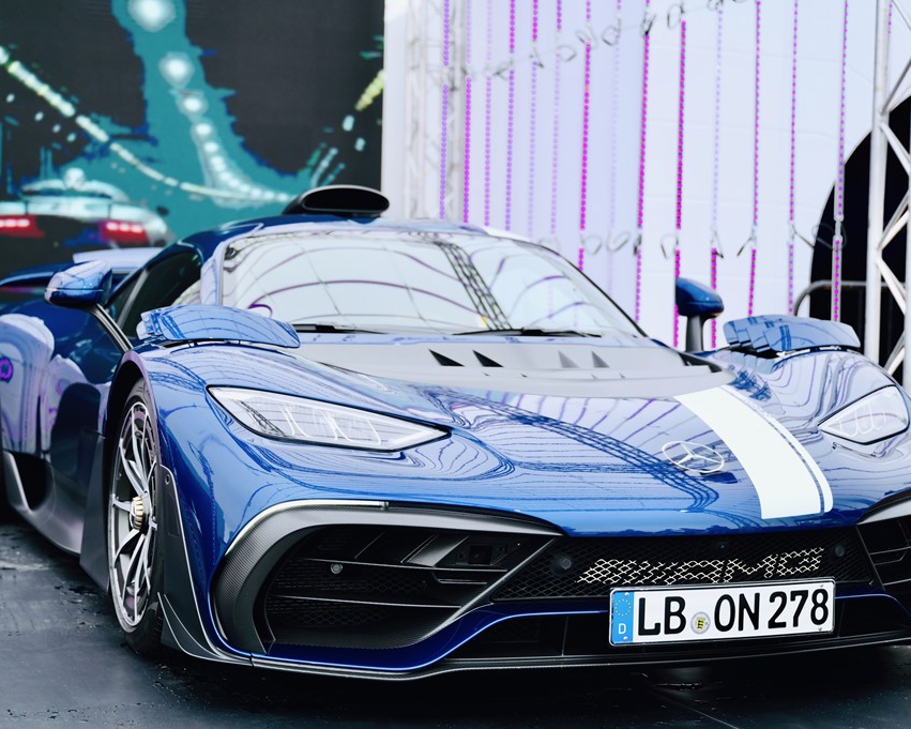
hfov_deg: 31.0
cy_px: 364
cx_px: 455
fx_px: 1645
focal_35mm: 61
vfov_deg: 25.0
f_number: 3.2
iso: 400
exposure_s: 1/500
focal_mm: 54
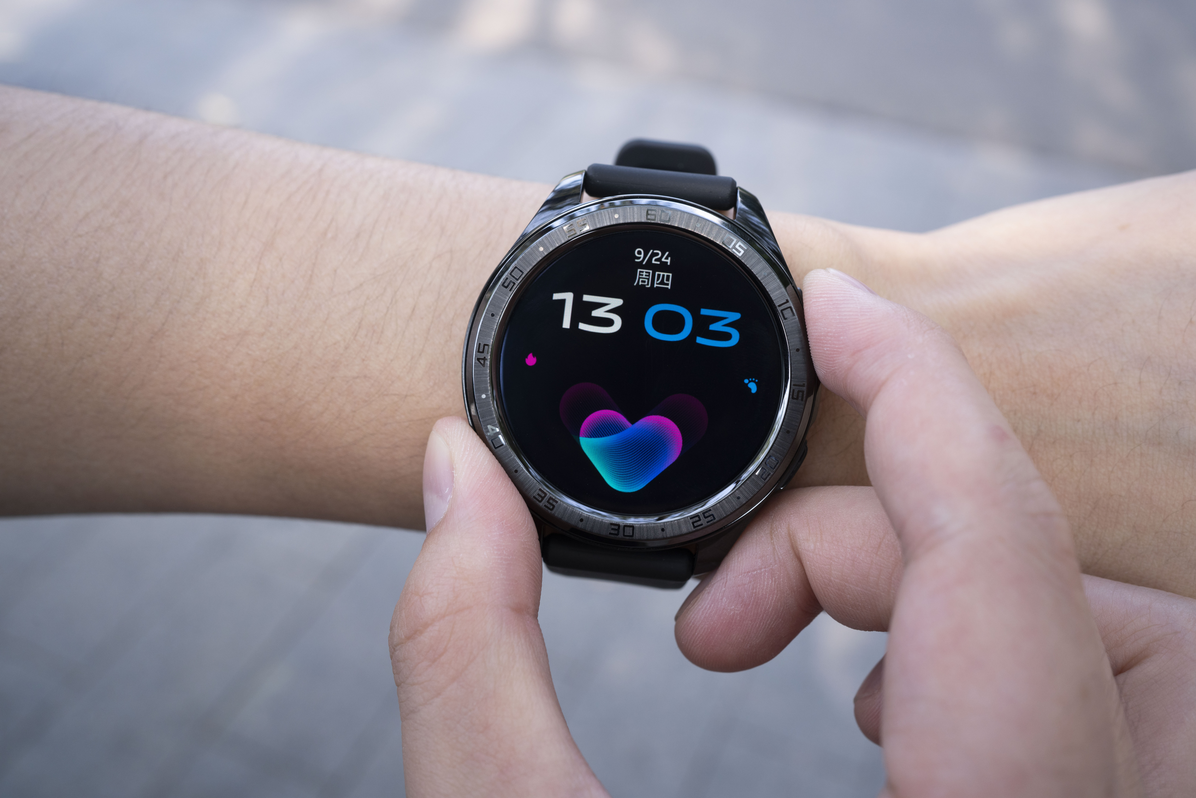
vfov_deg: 37.9
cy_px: 399
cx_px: 598
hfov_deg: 54.4
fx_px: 1163
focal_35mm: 35
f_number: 9
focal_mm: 35
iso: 640
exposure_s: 1/80
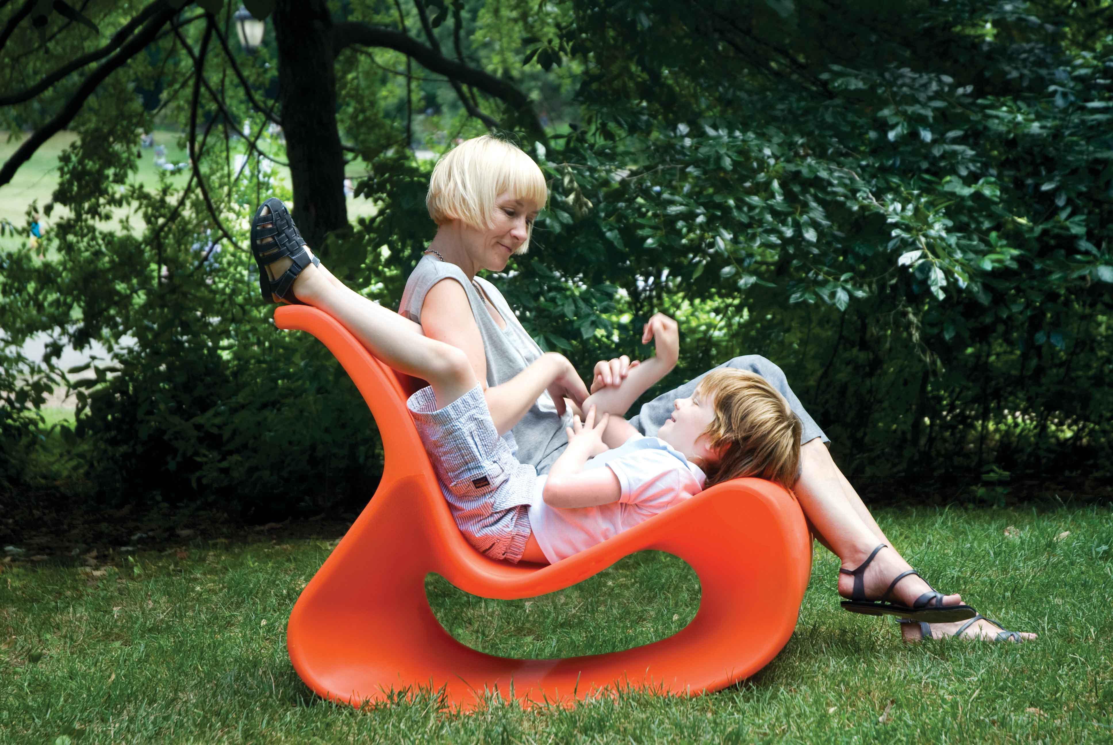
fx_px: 2414
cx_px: 556
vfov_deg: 17.5
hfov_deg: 26.0
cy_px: 372
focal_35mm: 78
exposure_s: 1/60
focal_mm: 52
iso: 160
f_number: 4.5
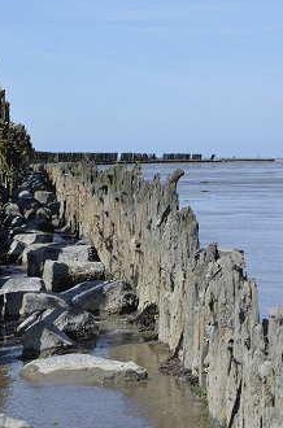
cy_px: 160
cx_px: 81
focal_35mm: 95
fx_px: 1127
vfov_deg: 21.5
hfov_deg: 14.3
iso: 200
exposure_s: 1/320
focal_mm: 42
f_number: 9
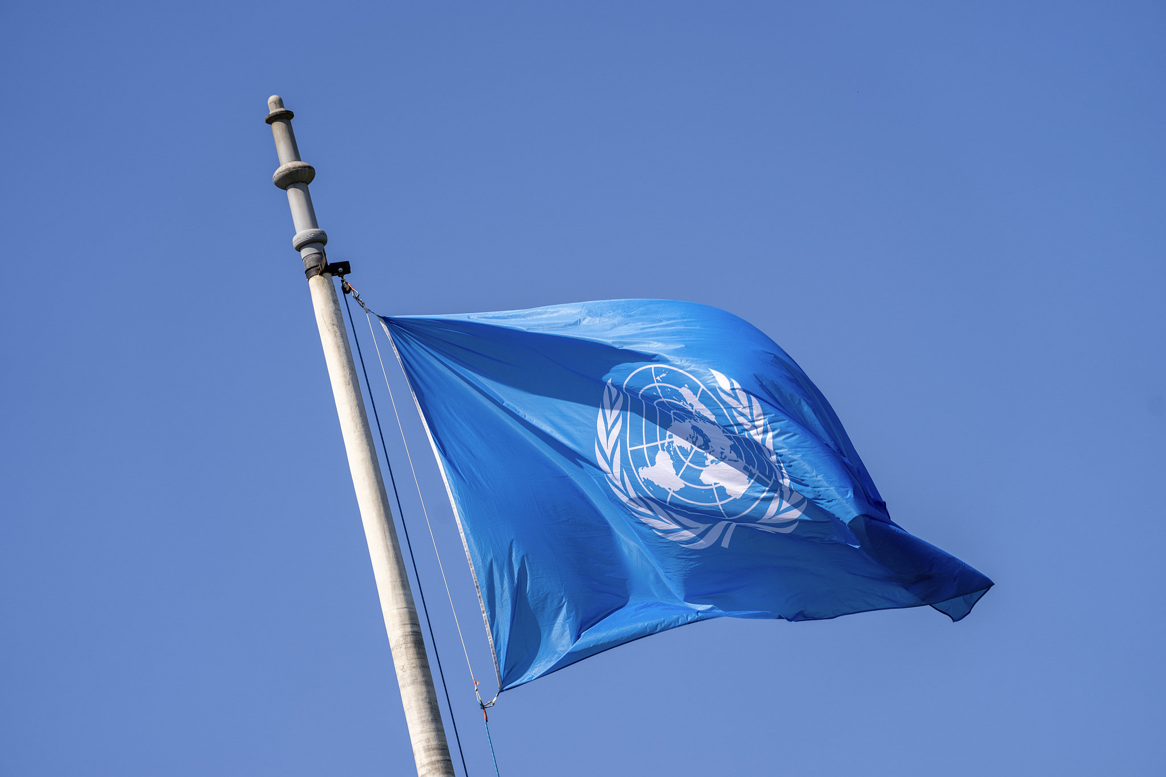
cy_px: 388
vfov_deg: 6.9
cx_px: 583
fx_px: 6477
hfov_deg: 10.3
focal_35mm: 200
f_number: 5.6
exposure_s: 1/500
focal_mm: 200
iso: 100
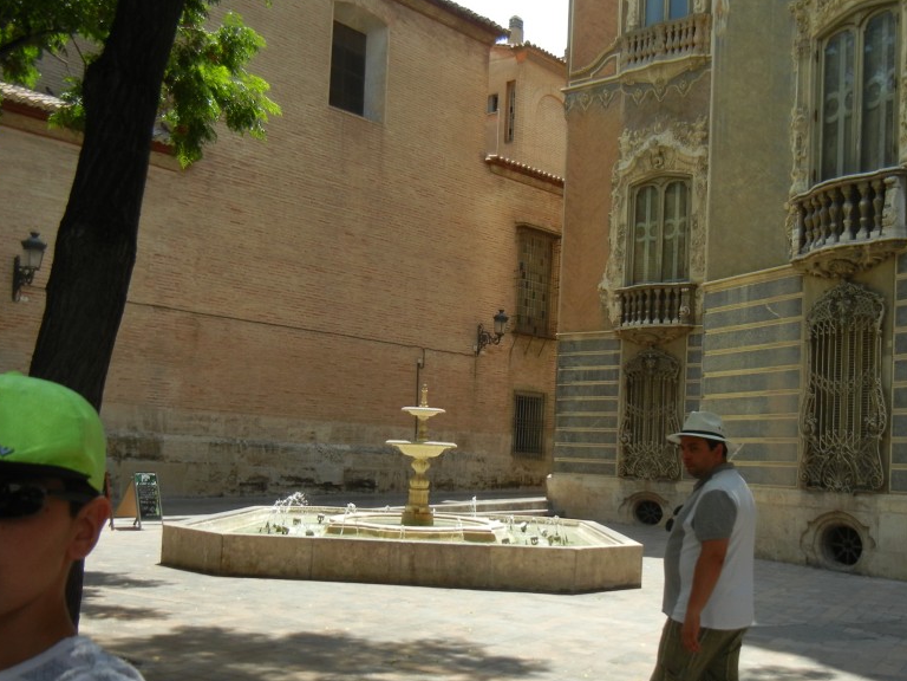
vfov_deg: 35.8
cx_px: 533
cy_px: 424
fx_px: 1048
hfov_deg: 46.6
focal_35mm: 40
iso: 160
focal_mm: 5.4
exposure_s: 1/781
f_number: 3.5
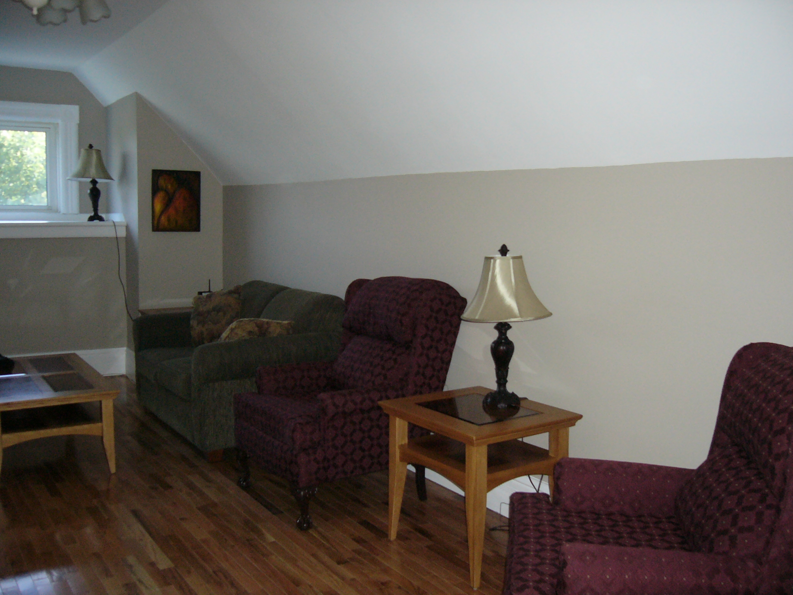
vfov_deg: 40.7
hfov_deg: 52.6
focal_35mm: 35
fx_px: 802
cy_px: 298
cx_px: 396
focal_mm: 5.8
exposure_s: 1/60
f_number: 2.8
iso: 200
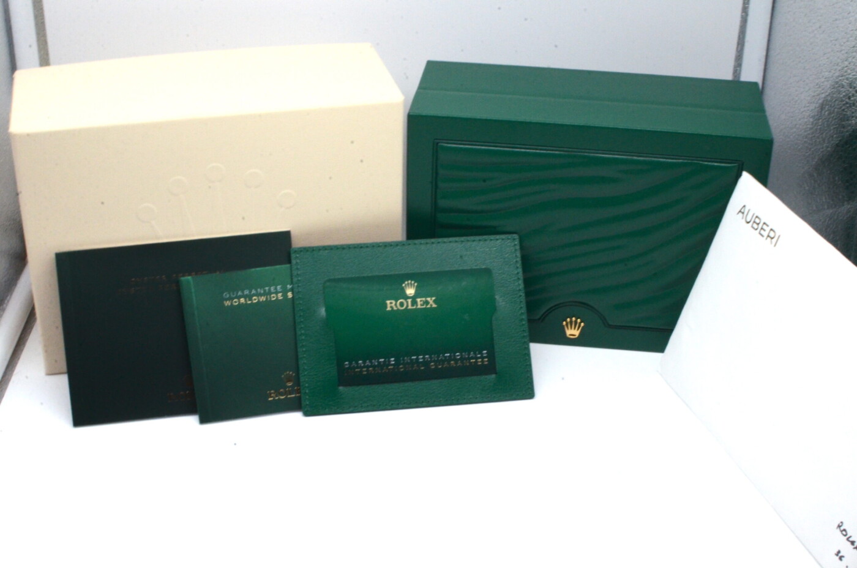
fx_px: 1248
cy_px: 284
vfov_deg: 25.7
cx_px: 428
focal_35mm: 52
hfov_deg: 37.9
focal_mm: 35
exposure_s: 1/30
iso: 1600
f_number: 22
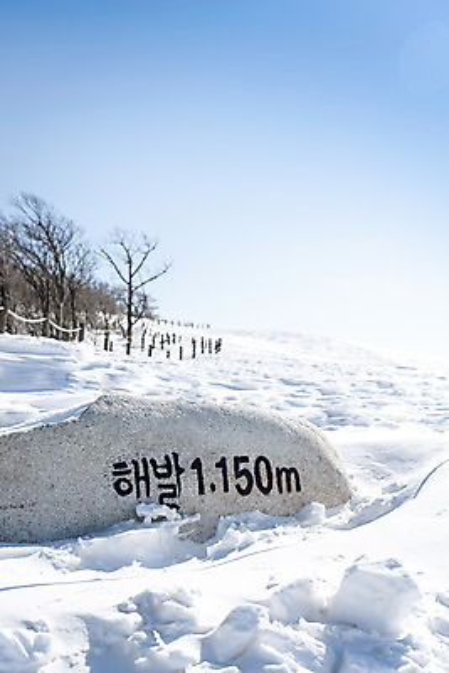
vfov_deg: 43.6
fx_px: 841
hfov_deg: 29.9
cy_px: 336
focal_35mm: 45
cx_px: 224
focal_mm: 45
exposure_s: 1/320
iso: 125
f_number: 5.6
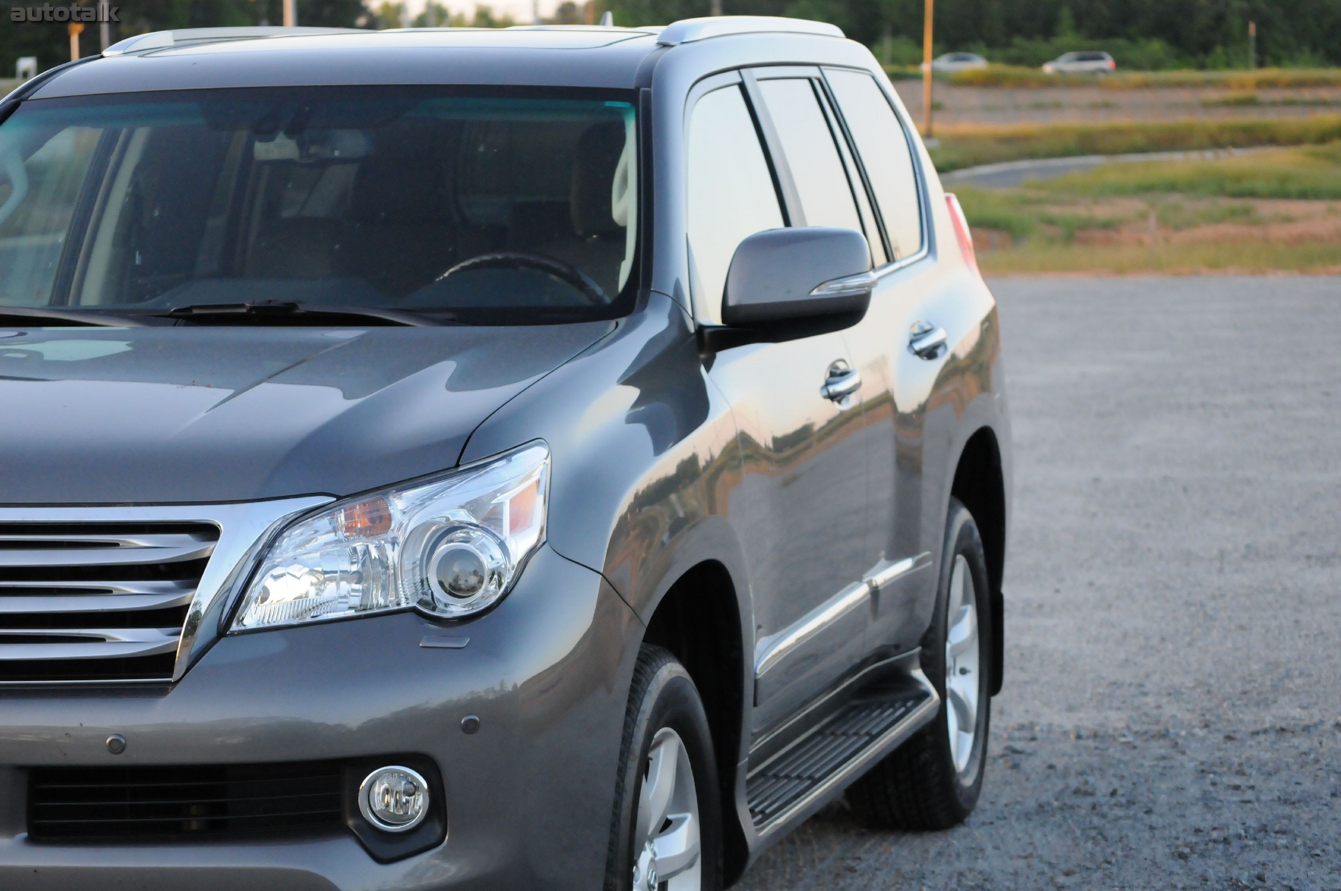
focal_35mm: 102
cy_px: 446
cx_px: 670
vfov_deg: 13.4
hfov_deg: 20.0
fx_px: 3795
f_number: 6.3
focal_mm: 68
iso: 2000
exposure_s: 1/500
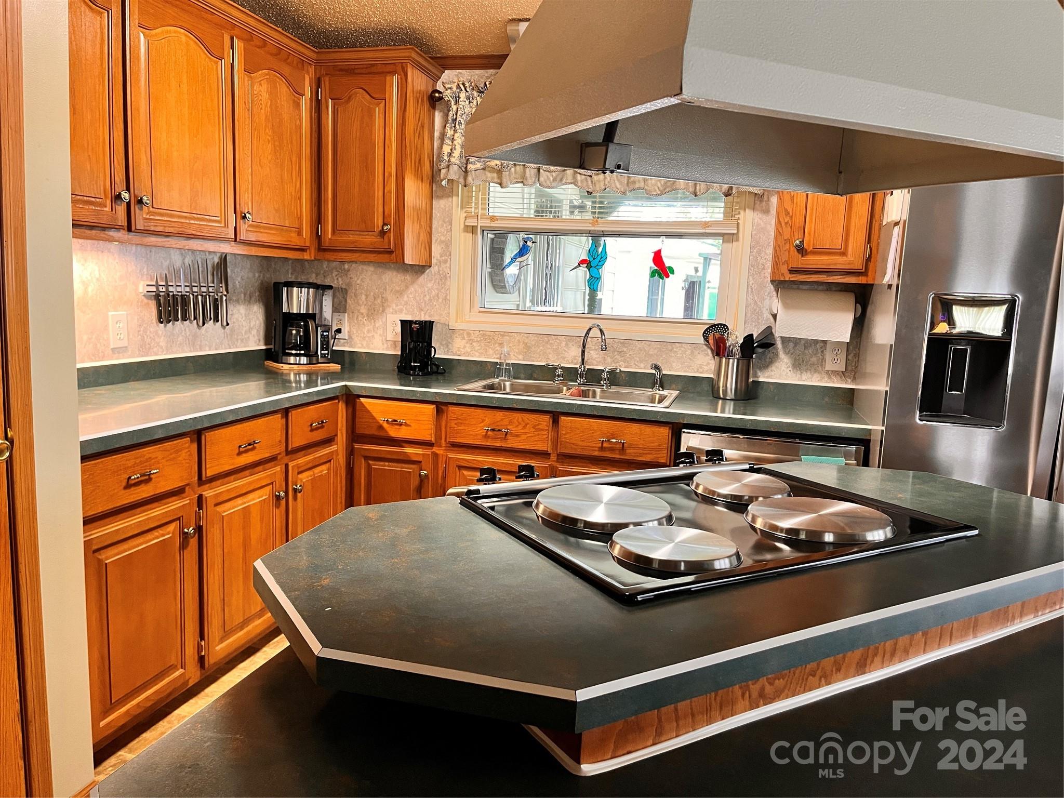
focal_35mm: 26
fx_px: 799
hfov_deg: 67.3
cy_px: 399
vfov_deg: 53.1
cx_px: 532
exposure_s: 1/60
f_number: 1.6
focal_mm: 5.1
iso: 250
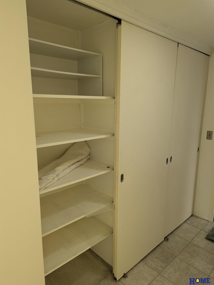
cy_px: 142
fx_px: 198
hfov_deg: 56.8
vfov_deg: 71.6
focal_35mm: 24
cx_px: 107
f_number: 1.85
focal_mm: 6.81
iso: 112
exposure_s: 1/24.6
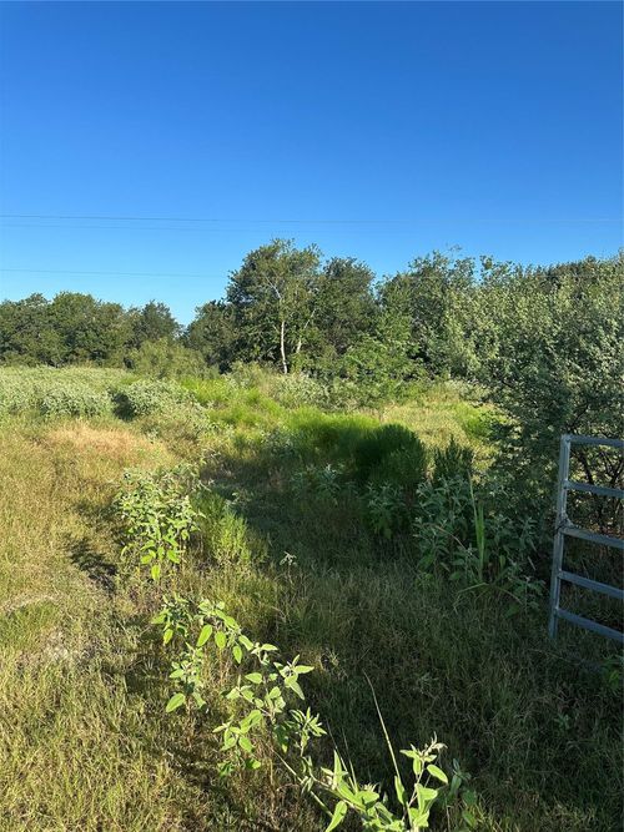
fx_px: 577
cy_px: 416
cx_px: 312
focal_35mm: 24
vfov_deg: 71.6
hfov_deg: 56.8
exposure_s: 1/2660
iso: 80
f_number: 1.78
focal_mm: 6.86
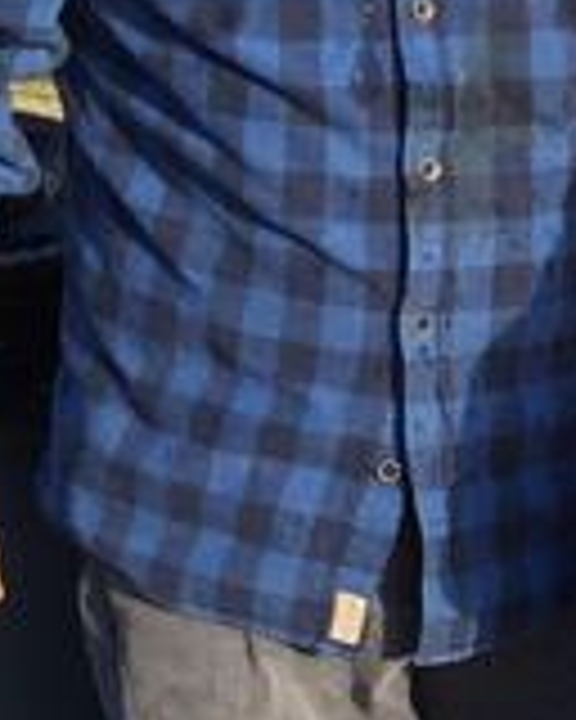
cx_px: 992
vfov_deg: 15.5
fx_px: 2642
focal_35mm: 124
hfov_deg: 11.6
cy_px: 477
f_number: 2.2
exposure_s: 1/628
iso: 32
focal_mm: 4.15
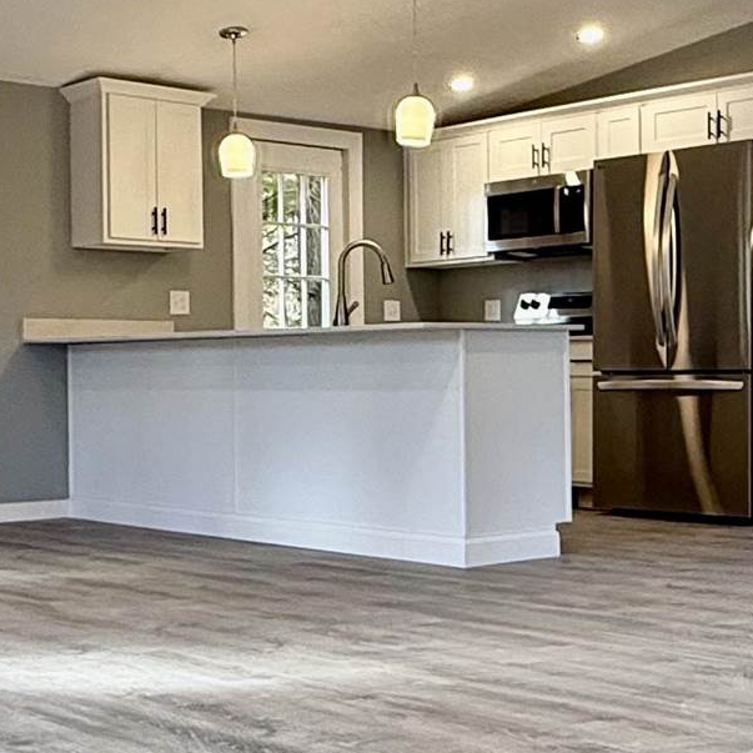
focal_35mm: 63
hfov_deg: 27.3
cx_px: 332
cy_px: 372
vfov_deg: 27.3
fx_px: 1550
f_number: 2.2
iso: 160
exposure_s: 1/120
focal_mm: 2.22
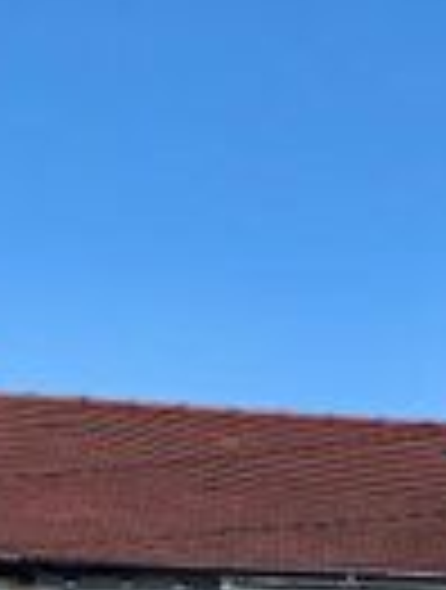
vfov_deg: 17.9
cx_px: 392
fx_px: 1778
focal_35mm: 104
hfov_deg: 14.2
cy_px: 714
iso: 50
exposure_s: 1/3279
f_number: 1.6
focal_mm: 5.96
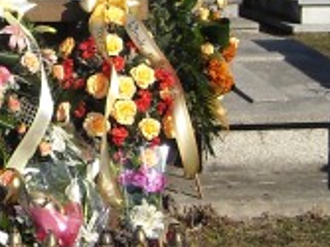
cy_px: 6
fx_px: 1277
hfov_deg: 14.0
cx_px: -138
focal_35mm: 134
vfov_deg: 11.0
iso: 64
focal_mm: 5.7
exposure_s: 1/284
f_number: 5.6
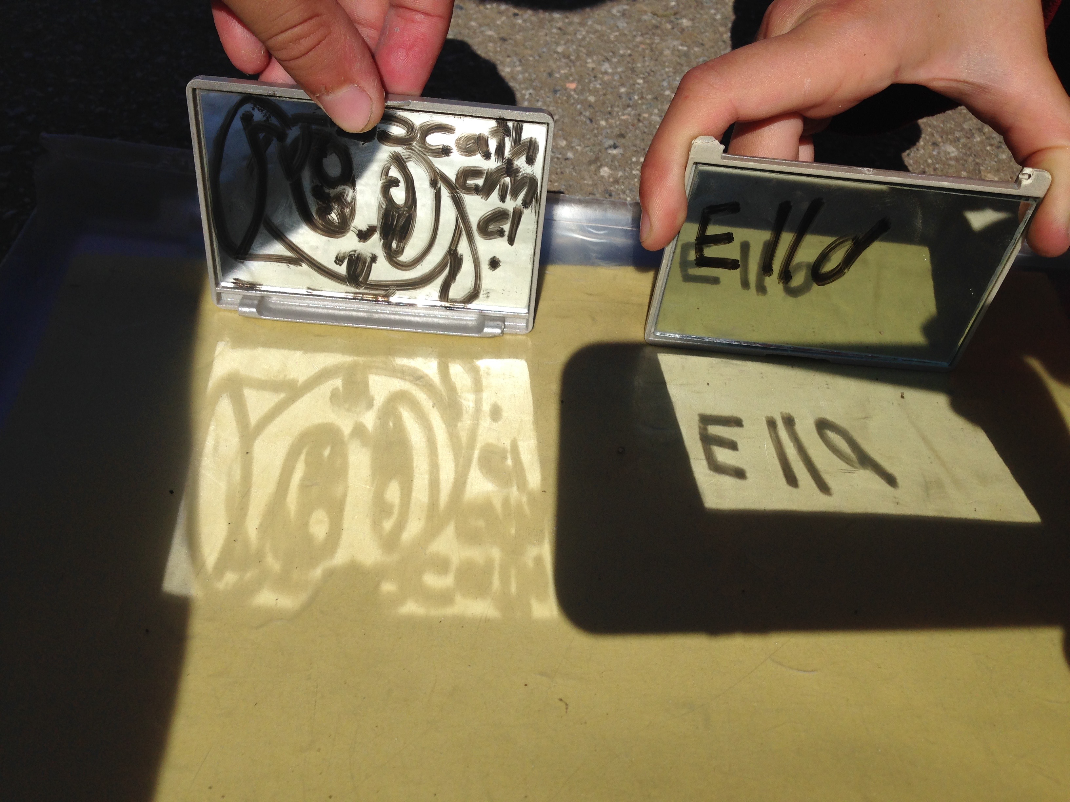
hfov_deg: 55.4
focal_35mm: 33
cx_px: 535
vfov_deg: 42.9
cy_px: 401
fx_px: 1020
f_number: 2.4
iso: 50
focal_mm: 4.12
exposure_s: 1/4926
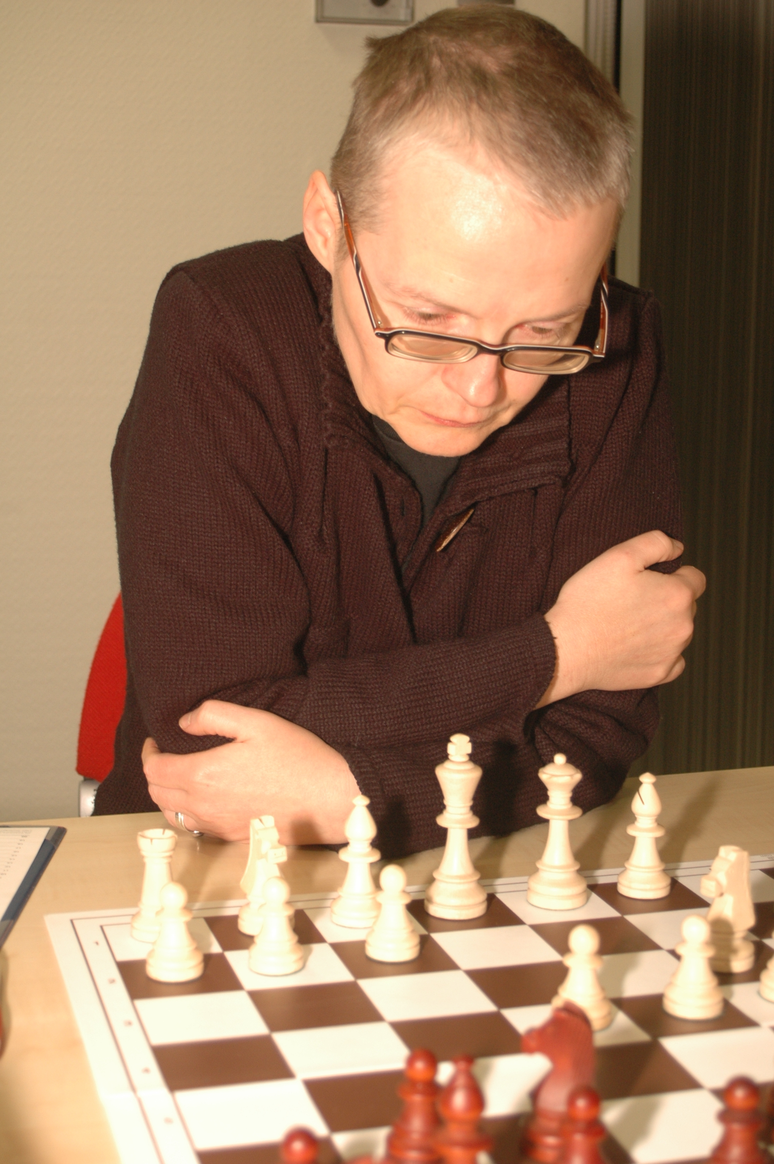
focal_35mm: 60
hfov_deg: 22.6
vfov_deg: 33.4
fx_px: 1938
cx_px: 387
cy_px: 582
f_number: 5.3
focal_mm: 40
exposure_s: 1/60
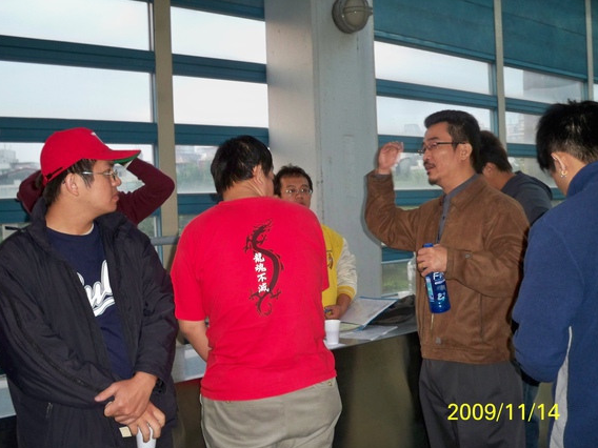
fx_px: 639
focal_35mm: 37
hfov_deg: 50.1
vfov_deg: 38.7
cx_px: 293
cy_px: 236
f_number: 3.1
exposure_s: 1/30
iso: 250
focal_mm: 6.3
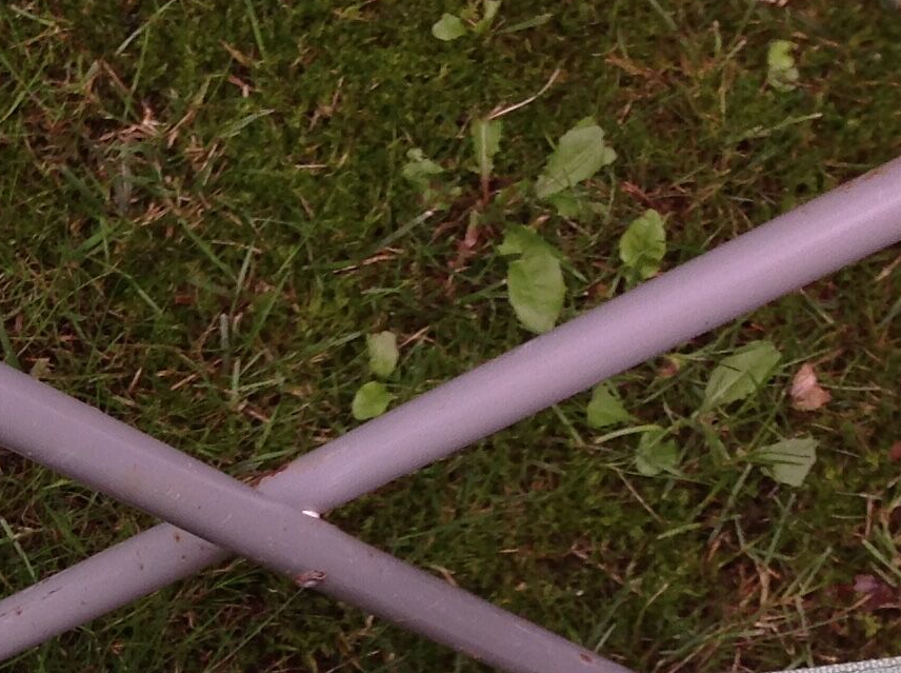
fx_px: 2754
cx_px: -280
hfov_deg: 17.4
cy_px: 887
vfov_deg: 13.4
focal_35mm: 106
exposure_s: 1/222
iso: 50
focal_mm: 4.28
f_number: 2.4
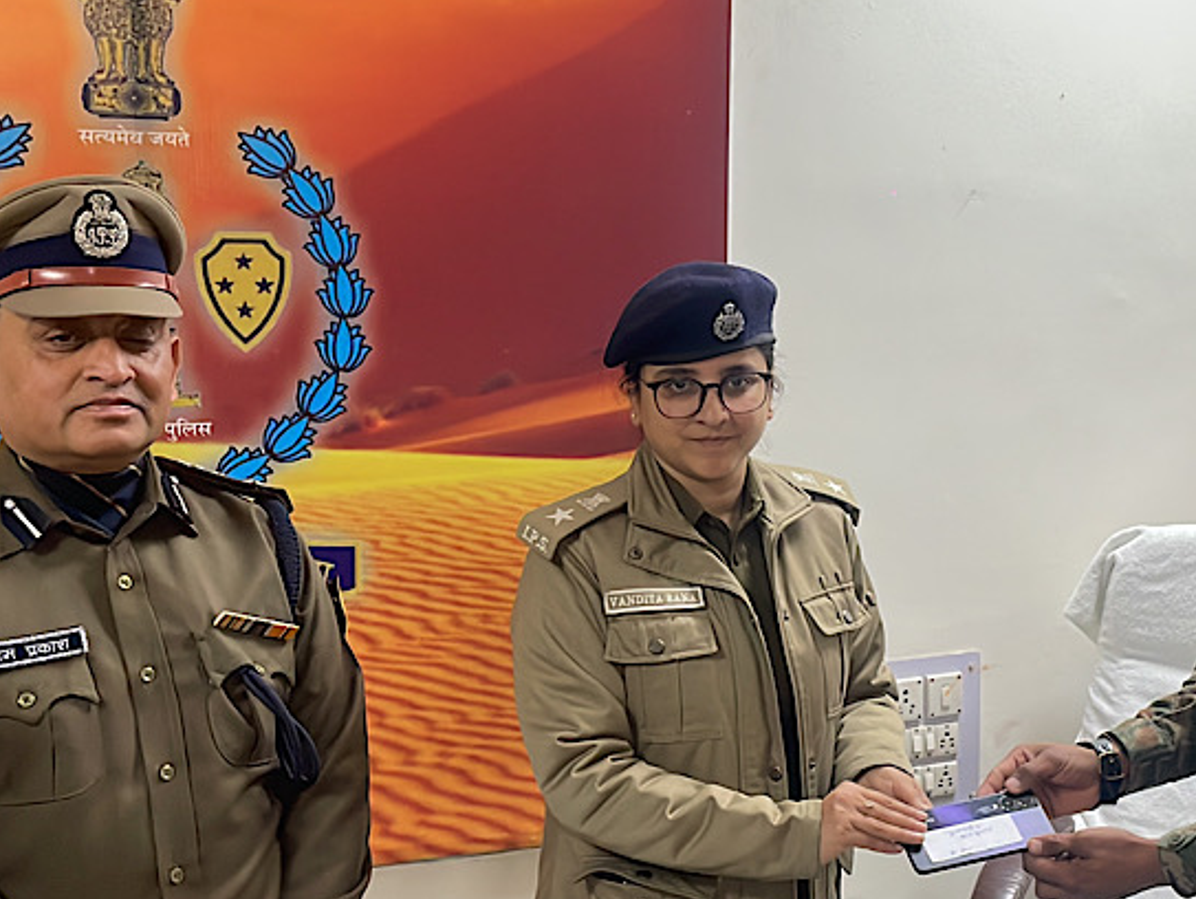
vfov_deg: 33.5
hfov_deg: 43.5
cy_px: 542
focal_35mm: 43
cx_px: 749
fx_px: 1487
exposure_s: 1/114
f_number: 1.6
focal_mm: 4.2
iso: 160
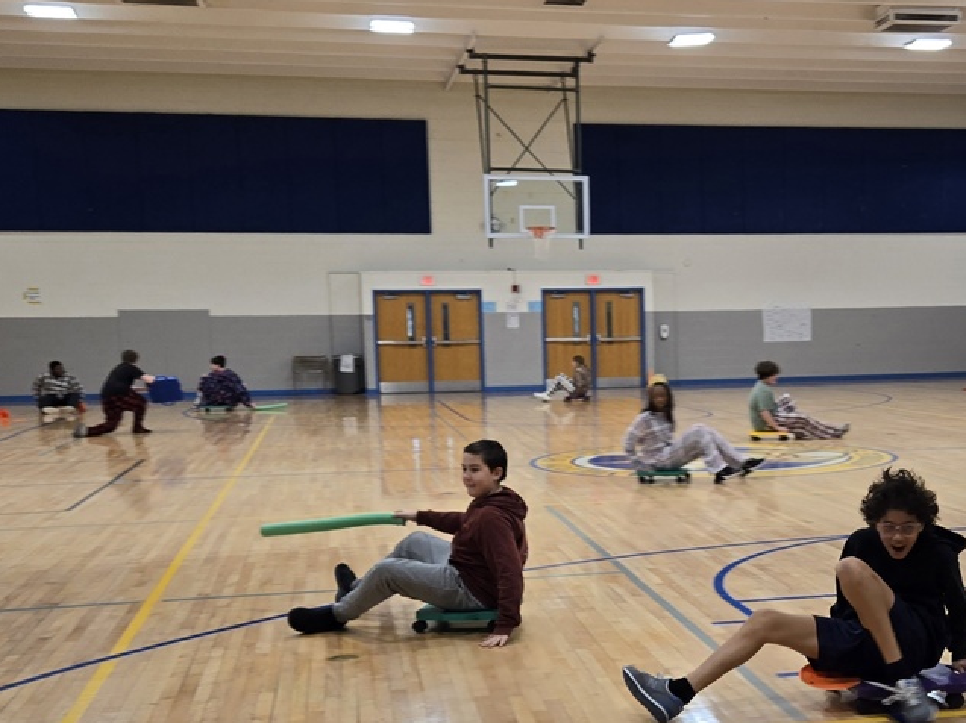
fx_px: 1032
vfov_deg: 38.6
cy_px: 350
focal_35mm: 37
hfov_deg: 49.9
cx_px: 402
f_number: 1.8
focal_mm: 5.4
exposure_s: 1/120
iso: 80
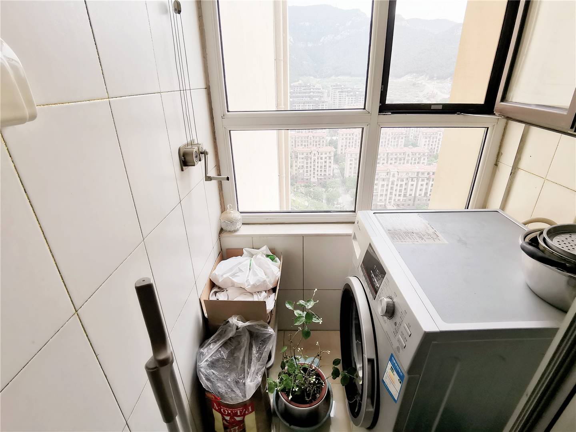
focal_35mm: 17
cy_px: 216
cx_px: 288
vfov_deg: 74.7
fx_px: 283
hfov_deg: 91.0
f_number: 2.2
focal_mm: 2.26
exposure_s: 1/436
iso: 50
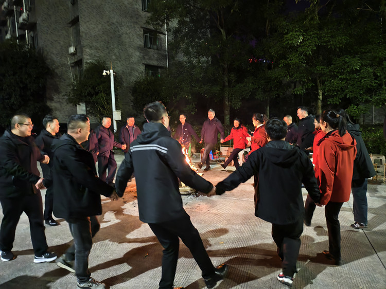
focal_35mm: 23
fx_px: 256
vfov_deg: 58.9
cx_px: 193
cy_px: 144
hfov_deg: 73.9
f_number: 1.57
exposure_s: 1/100
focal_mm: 6.54
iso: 8240
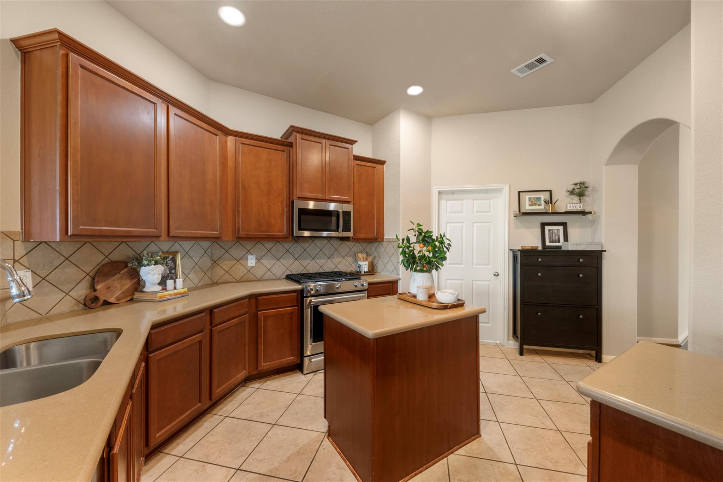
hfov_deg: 108.3
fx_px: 261
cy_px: 241
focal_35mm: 13
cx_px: 362
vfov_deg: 85.4
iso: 250
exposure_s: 25
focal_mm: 13
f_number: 9
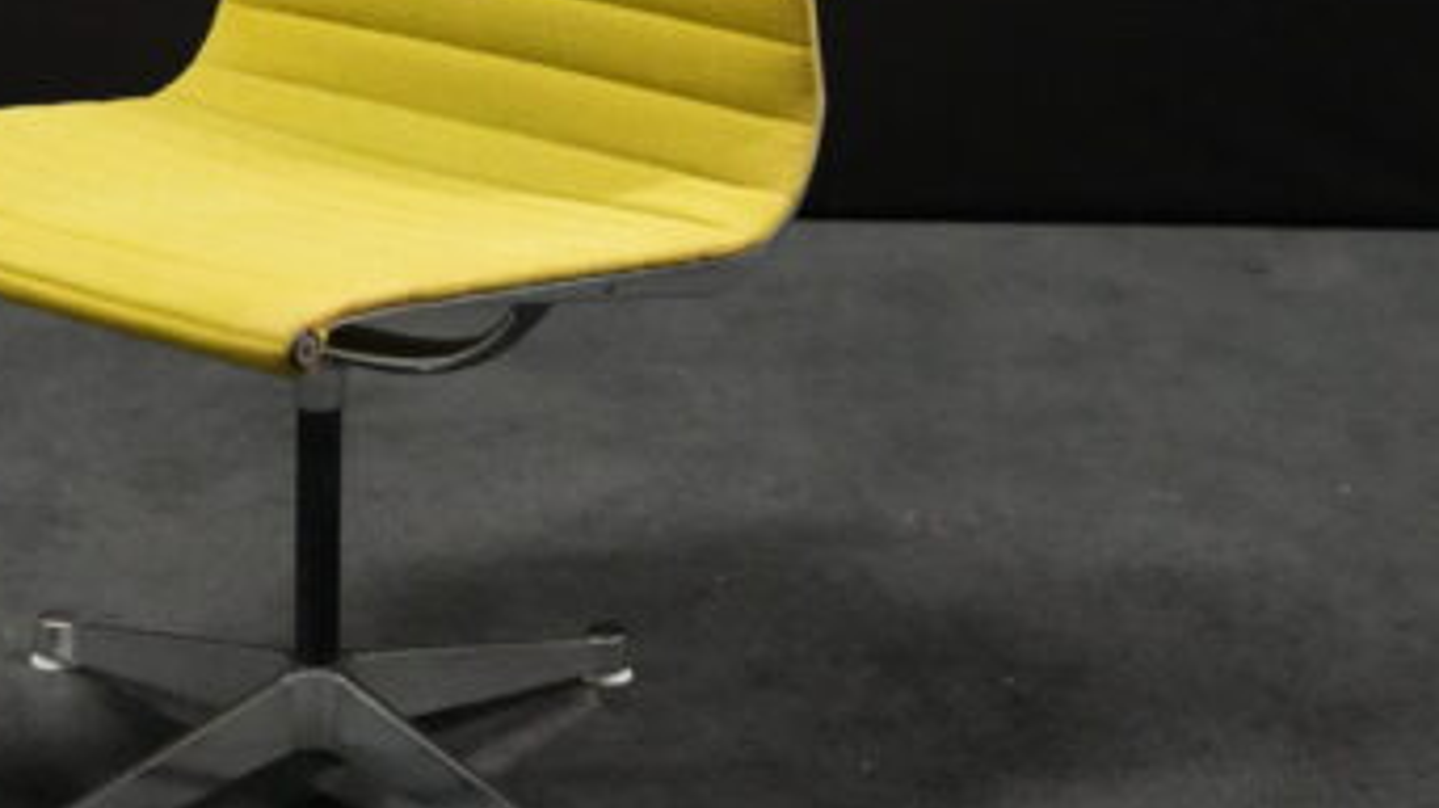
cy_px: 206
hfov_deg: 23.0
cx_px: 391
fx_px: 3509
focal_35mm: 92
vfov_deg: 13.1
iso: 12800
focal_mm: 50
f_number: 4
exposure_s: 1/80
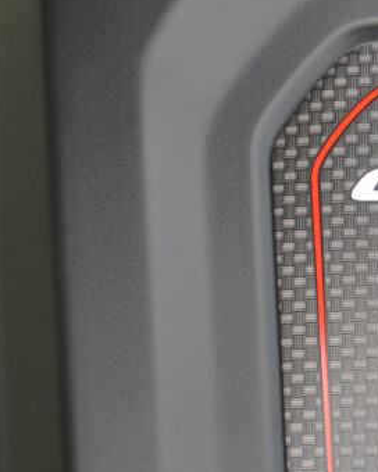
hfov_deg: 7.7
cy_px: 323
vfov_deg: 9.7
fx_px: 2783
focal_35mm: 199
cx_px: 495
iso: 125
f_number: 5.6
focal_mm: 40
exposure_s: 1/125
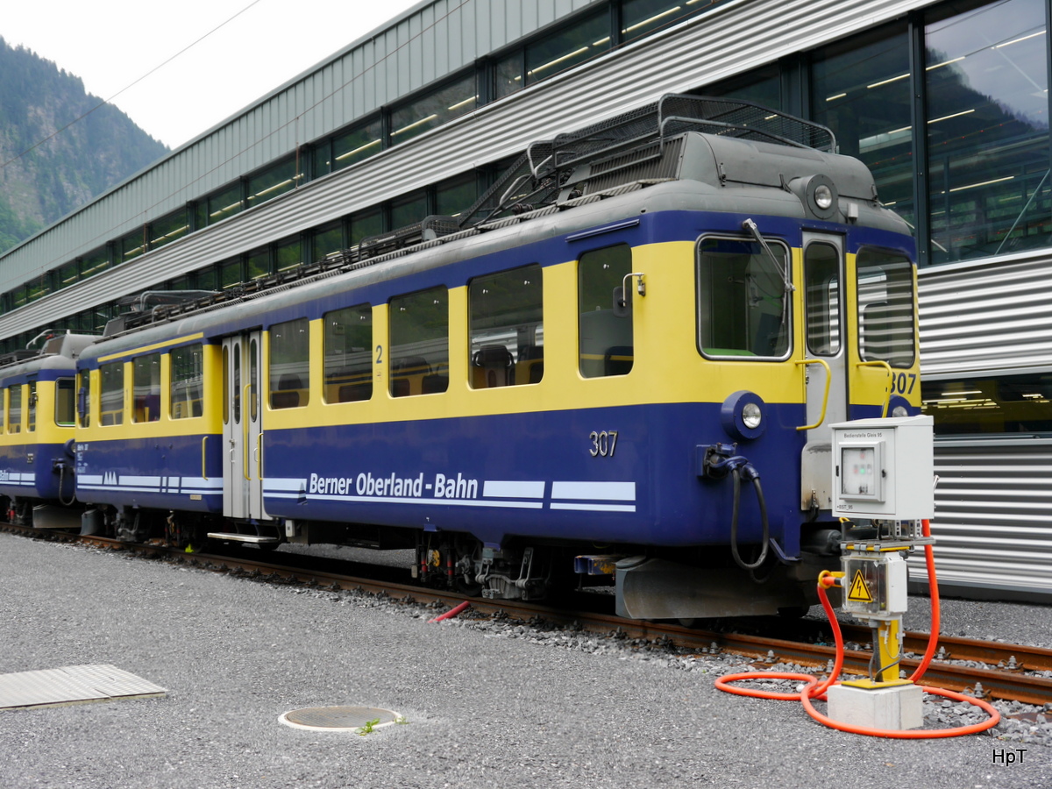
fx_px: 1398
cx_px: 526
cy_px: 394
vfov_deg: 31.5
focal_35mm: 46
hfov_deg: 41.2
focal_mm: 23
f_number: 5.6
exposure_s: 1/125
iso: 160
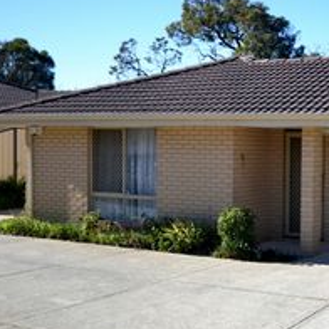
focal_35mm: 61
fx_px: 656
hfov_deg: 27.0
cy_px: 182
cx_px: 307
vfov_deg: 28.1
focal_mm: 20
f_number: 6.3
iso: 100
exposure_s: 1/160
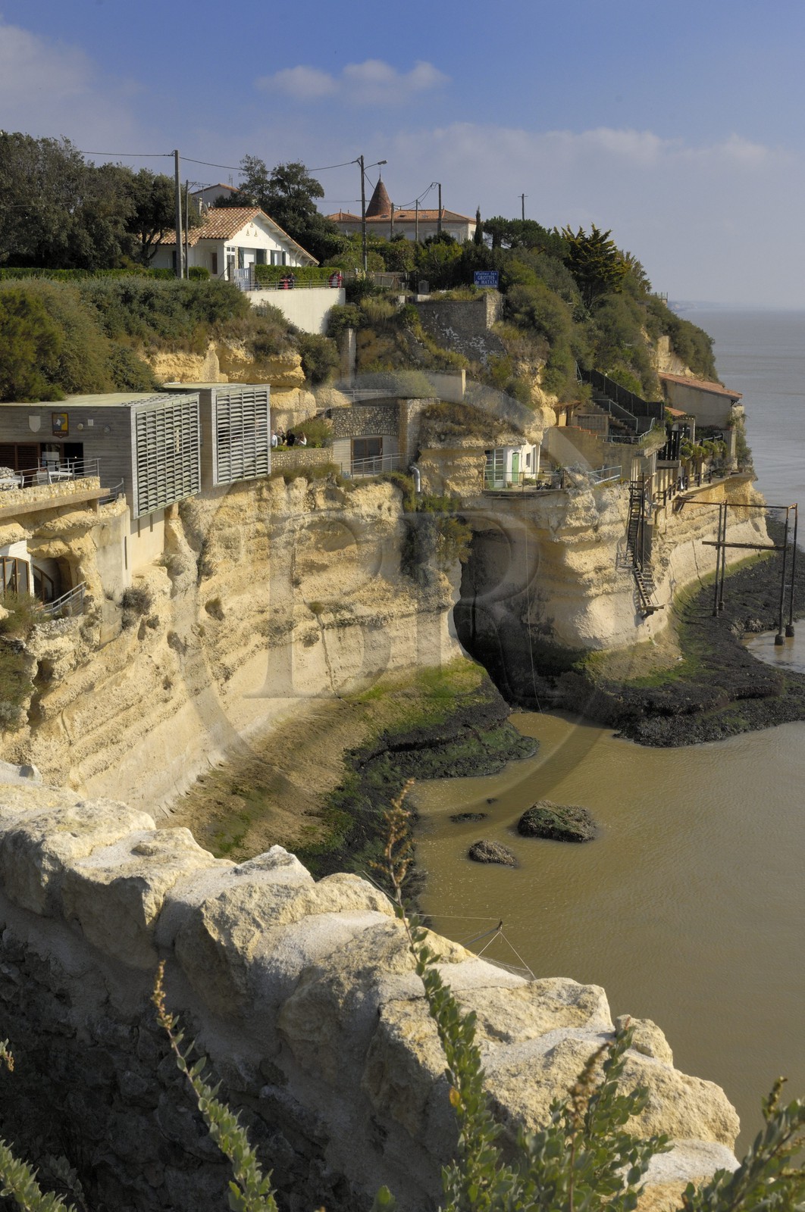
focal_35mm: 46
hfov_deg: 28.9
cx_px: 402
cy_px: 606
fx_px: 1564
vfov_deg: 42.4
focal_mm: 31
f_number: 15
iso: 100
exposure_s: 1/160
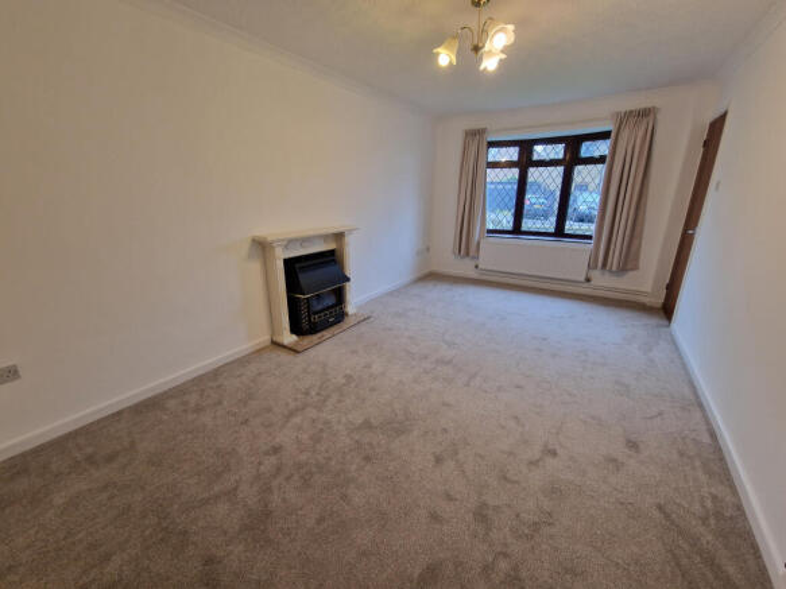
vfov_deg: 89.9
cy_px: 294
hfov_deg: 106.2
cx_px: 393
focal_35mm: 13
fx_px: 295
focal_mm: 2.2
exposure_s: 1/50
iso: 125
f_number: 2.2
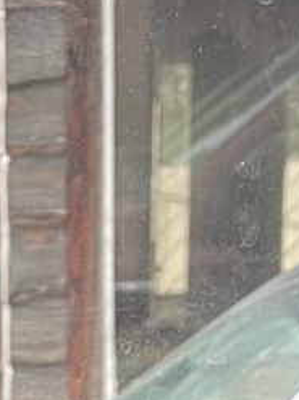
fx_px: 4403
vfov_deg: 4.9
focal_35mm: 382
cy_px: 1190
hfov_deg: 3.8
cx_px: -314
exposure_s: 1/99
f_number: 2
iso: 64
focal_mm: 6
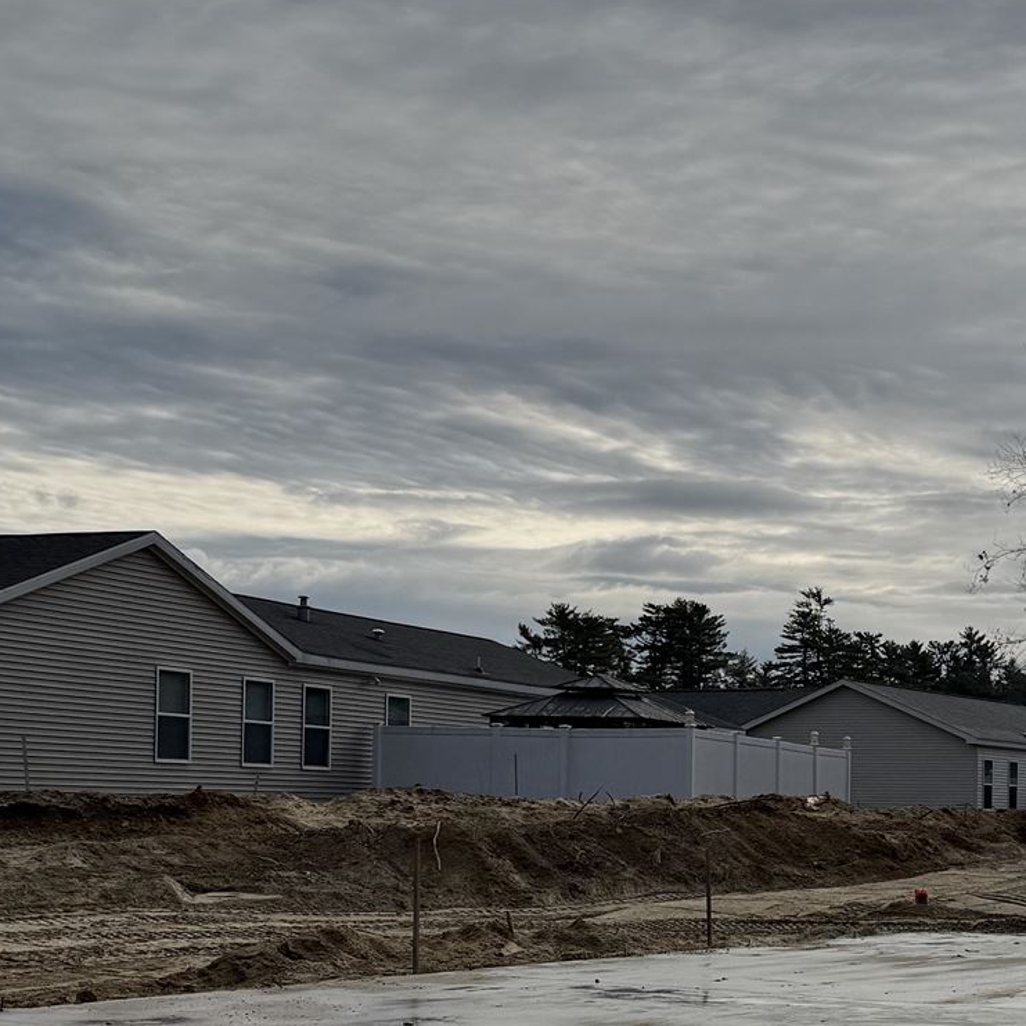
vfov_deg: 25.8
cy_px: 782
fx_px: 2213
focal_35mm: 66
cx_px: 784
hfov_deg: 25.7
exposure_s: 1/14286
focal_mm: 6.76
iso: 80
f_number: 1.78
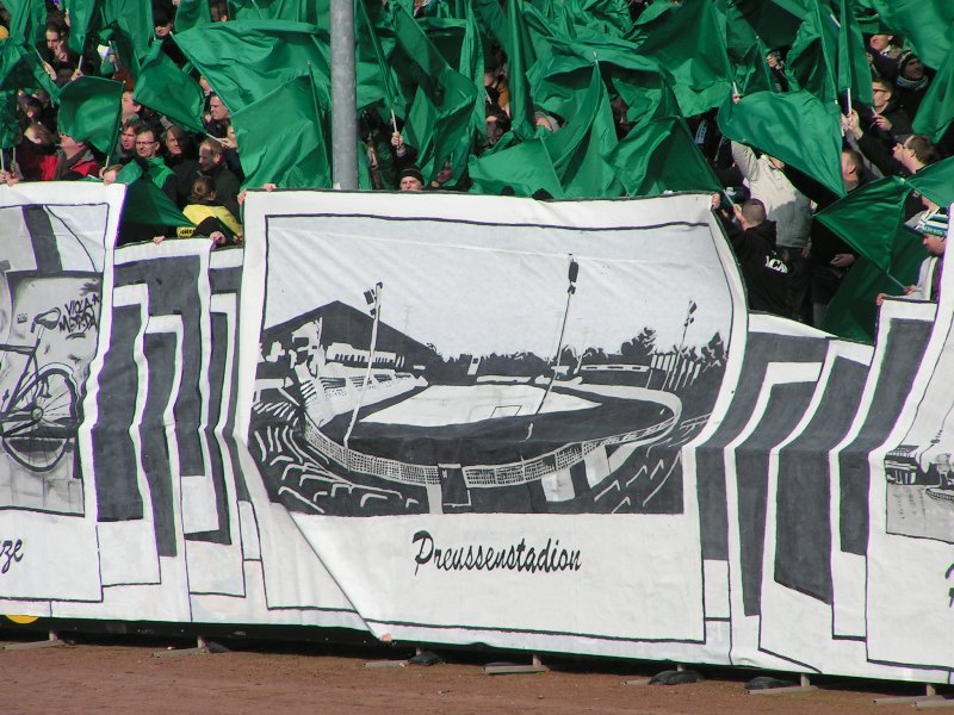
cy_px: 358
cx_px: 477
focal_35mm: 380
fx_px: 10473
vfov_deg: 3.9
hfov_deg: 5.2
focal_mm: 58
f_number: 5.6
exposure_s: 1/800
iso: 50
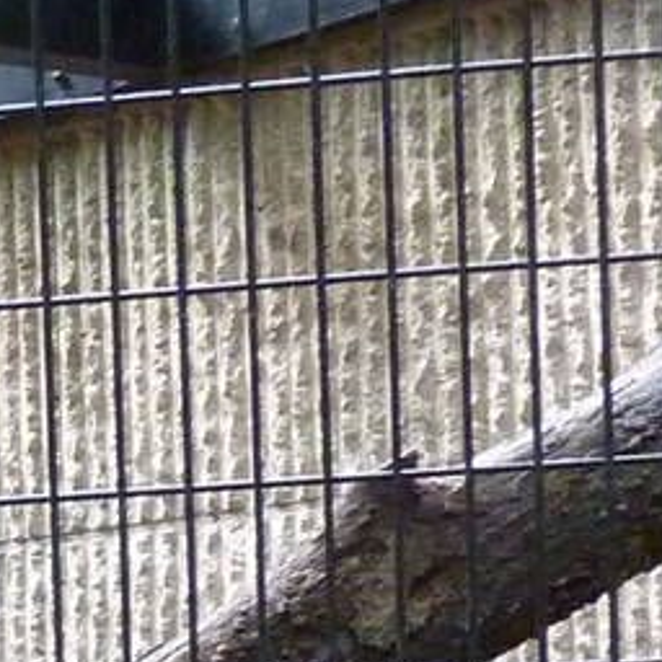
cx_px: -941
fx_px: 2986
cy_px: 1032
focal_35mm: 138
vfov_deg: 12.0
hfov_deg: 10.7
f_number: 3.3
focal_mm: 4.1
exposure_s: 1/125
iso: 400
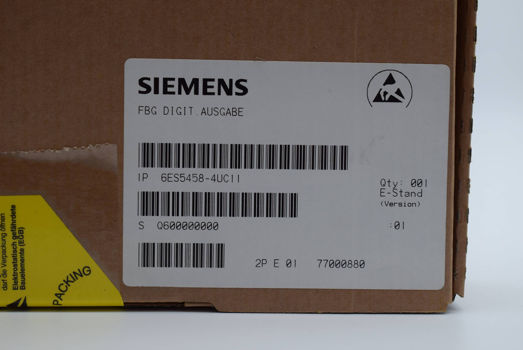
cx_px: 262
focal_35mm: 68
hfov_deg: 29.8
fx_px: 981
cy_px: 175
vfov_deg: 20.2
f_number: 6.7
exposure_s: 1/180
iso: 400
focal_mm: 45
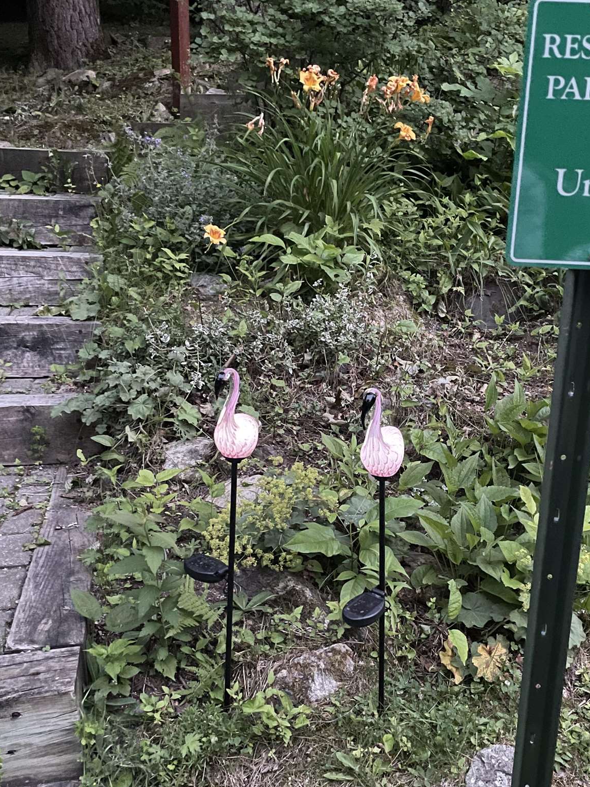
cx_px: 374
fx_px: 886
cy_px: 475
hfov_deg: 36.6
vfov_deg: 47.6
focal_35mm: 39
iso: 500
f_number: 1.6
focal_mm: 4.2
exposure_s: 1/11
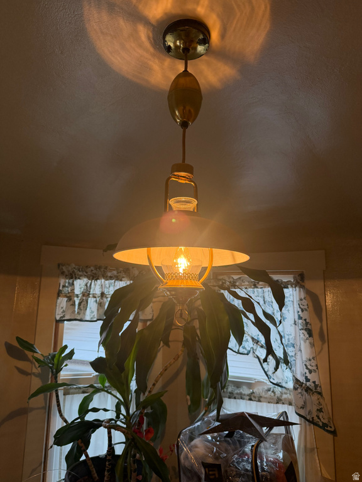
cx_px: 181
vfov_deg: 71.6
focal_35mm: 24
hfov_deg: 56.8
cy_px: 241
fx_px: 335
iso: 200
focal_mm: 6.76
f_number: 1.78
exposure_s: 1/120
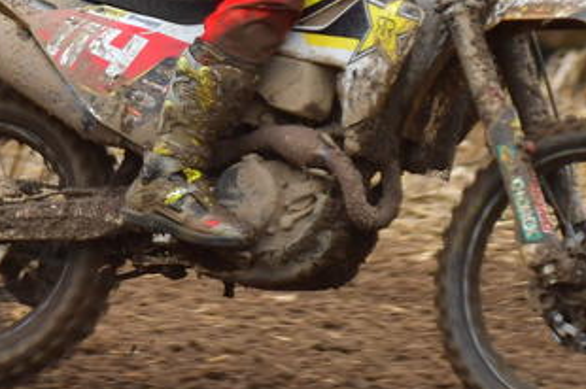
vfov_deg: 2.2
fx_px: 9984
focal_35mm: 614
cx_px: 148
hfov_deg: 3.4
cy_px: 19
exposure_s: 1/1000
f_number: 2.8
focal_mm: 130
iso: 400
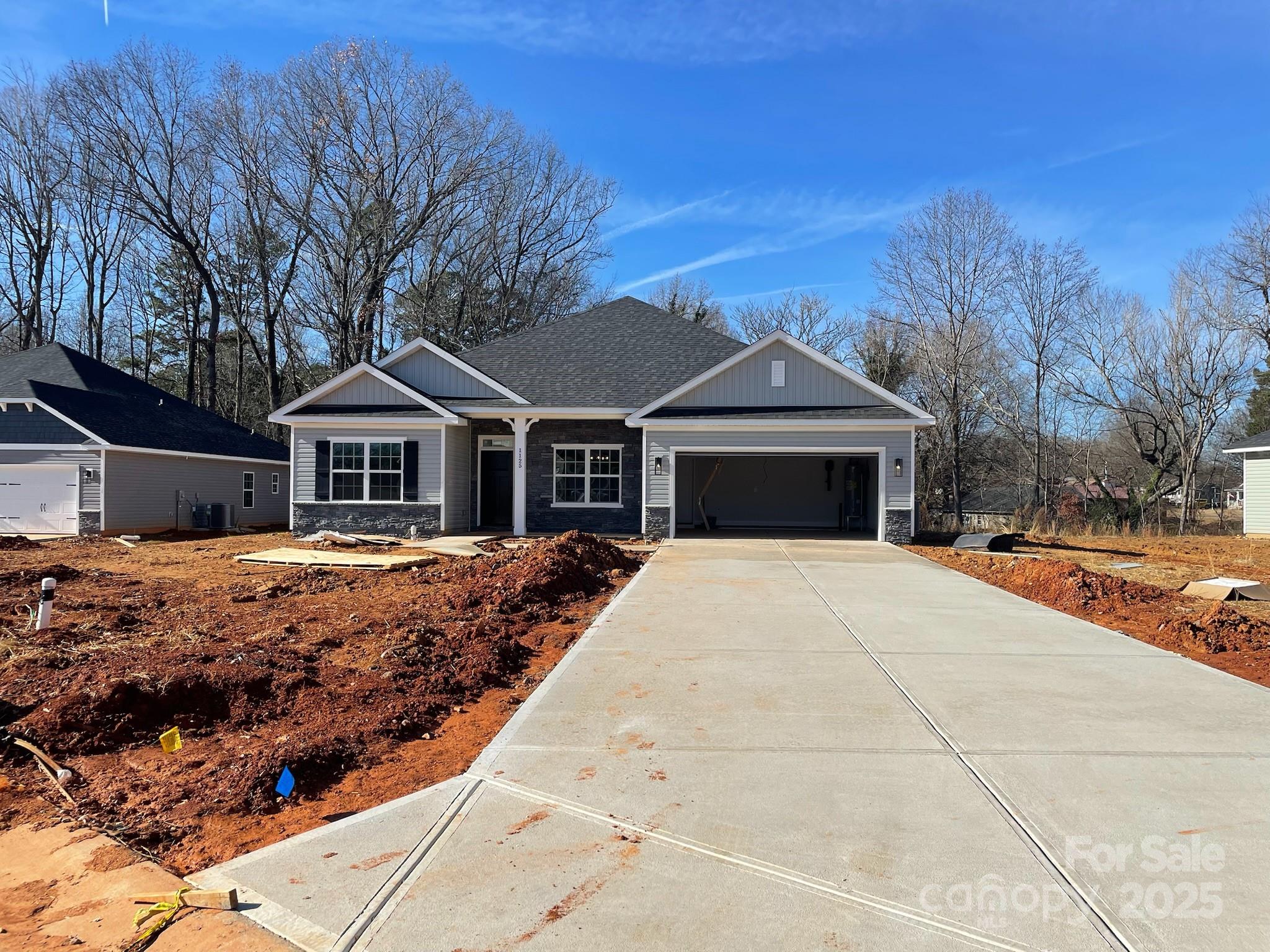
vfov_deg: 53.1
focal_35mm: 26
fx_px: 954
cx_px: 635
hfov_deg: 67.3
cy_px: 476
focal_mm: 4.2
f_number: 1.6
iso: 32
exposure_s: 1/3731
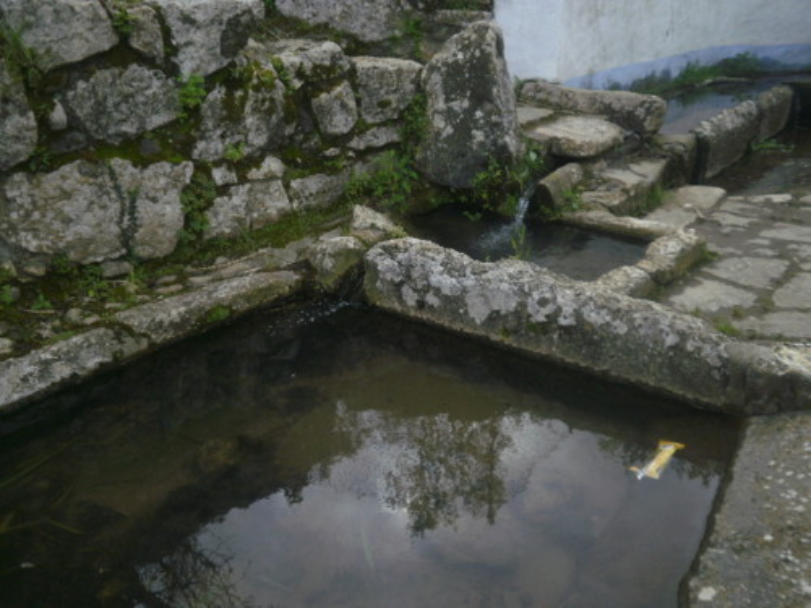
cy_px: 304
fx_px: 726
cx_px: 406
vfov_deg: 45.4
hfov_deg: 58.4
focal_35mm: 31
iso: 100
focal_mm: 5.45
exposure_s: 1/400
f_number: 2.9
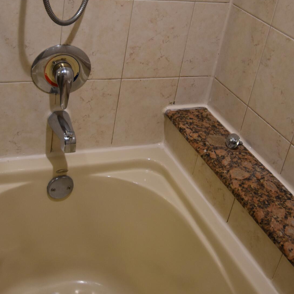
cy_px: 81
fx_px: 452
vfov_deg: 35.4
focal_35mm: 47
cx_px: 132
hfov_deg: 36.0
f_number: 4
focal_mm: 20
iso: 1000
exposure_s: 1/125
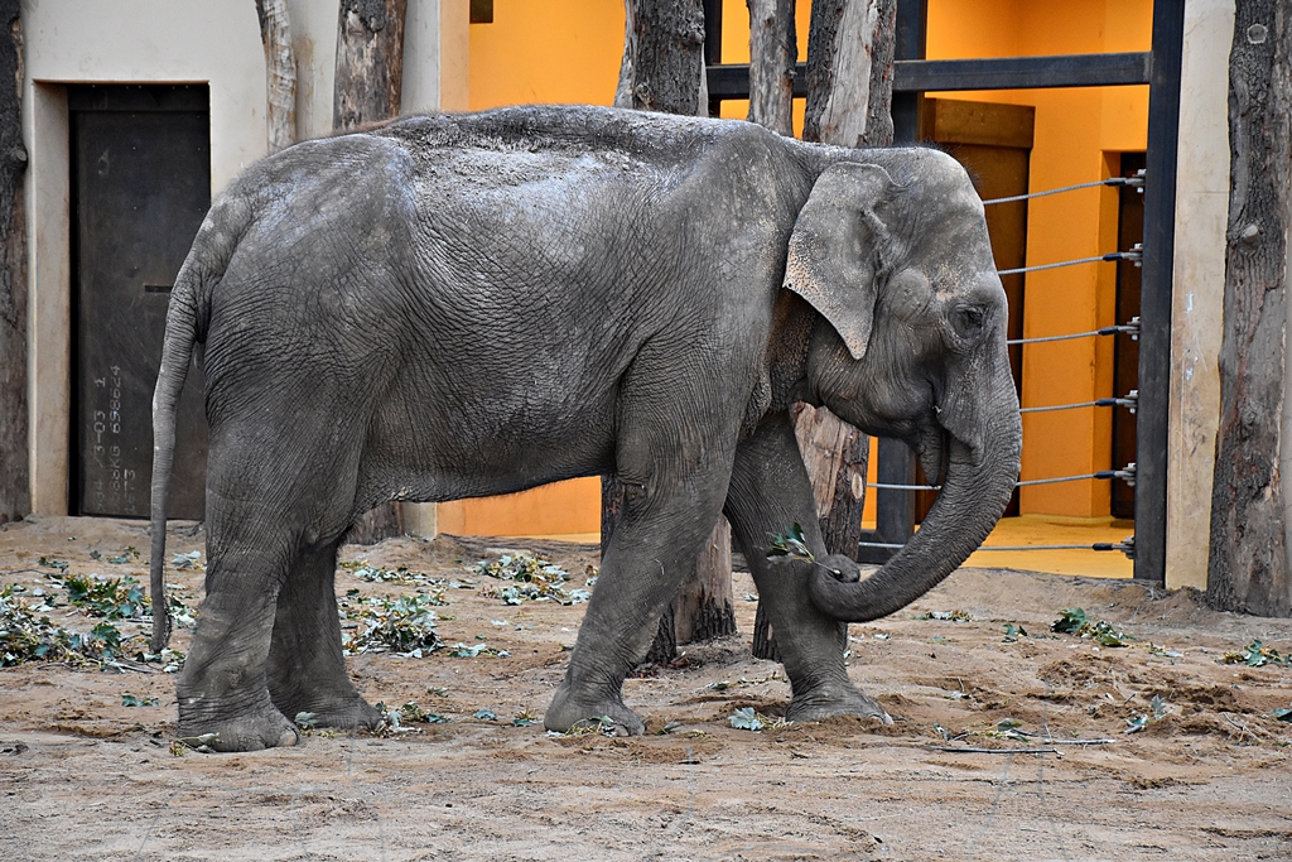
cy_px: 431
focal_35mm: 105
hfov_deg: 19.5
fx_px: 3769
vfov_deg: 13.0
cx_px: 646
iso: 2200
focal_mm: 70
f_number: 5
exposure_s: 1/125
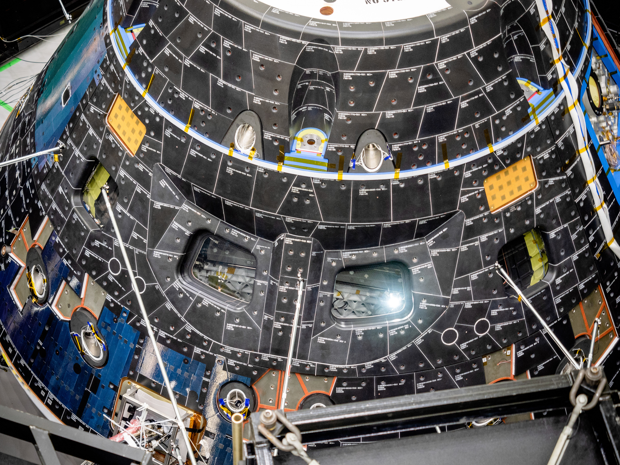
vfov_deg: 18.4
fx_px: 1433
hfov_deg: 24.4
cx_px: 310
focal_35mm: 80
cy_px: 232
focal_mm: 40
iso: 800
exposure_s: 1/60
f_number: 3.2
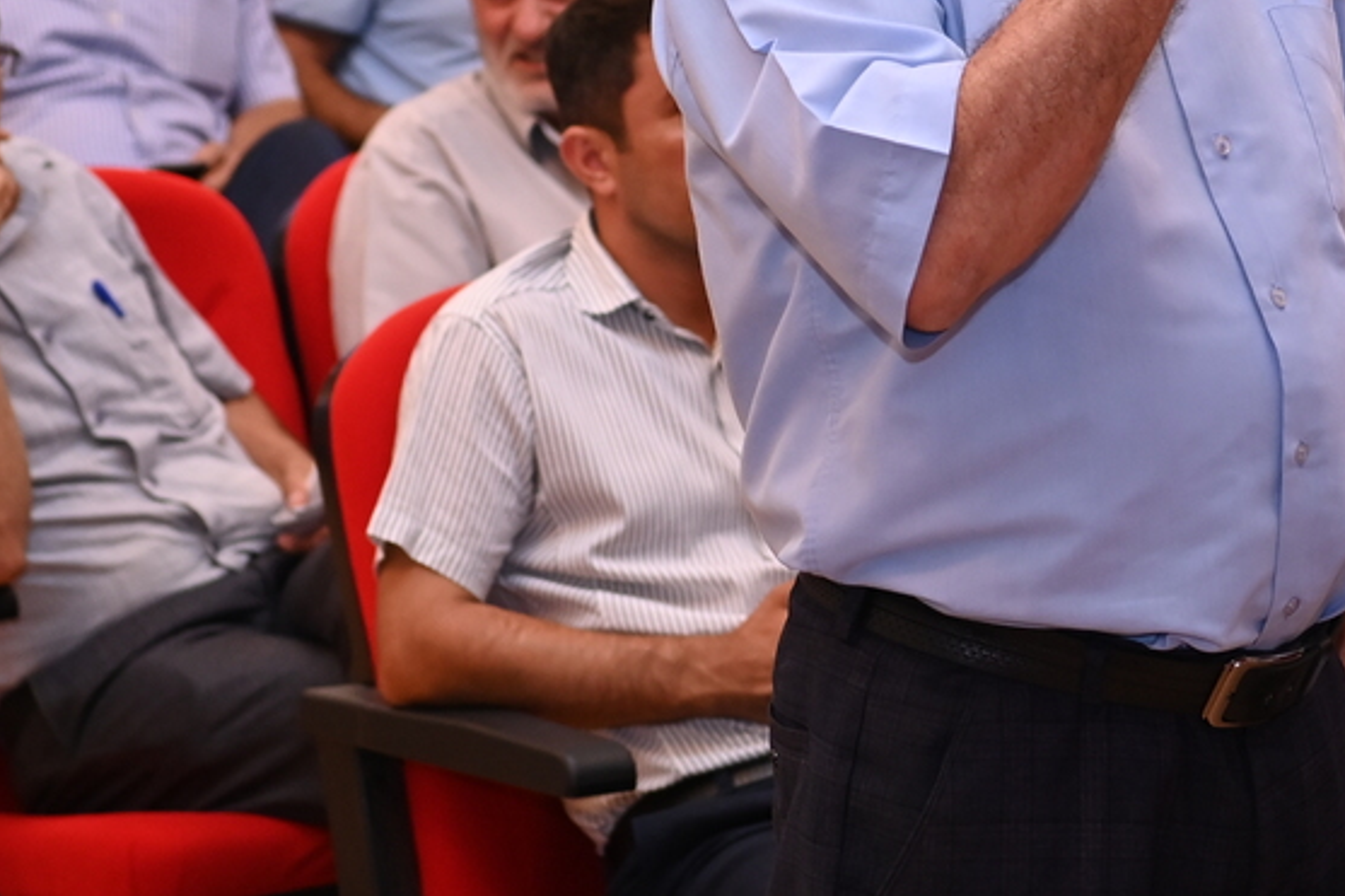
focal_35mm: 175
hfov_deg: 11.7
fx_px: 6536
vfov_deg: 7.8
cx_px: 961
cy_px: -142
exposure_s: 1/60
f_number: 4
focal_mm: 70
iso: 1600
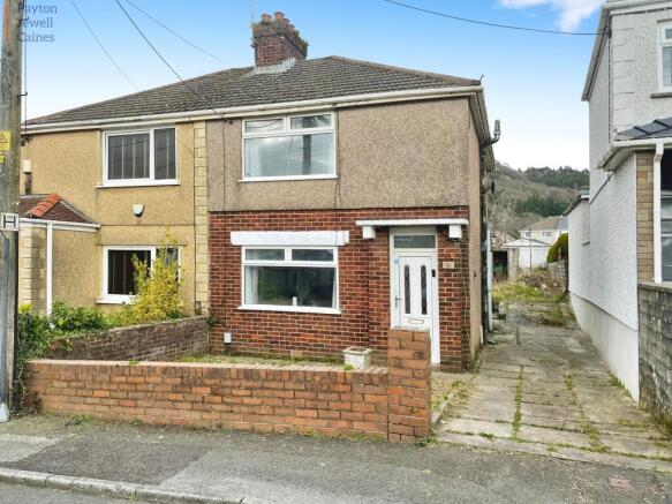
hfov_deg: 67.3
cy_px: 252
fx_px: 505
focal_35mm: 26
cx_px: 336
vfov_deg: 53.0
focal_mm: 4.2
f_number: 1.6
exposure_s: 1/972
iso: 32
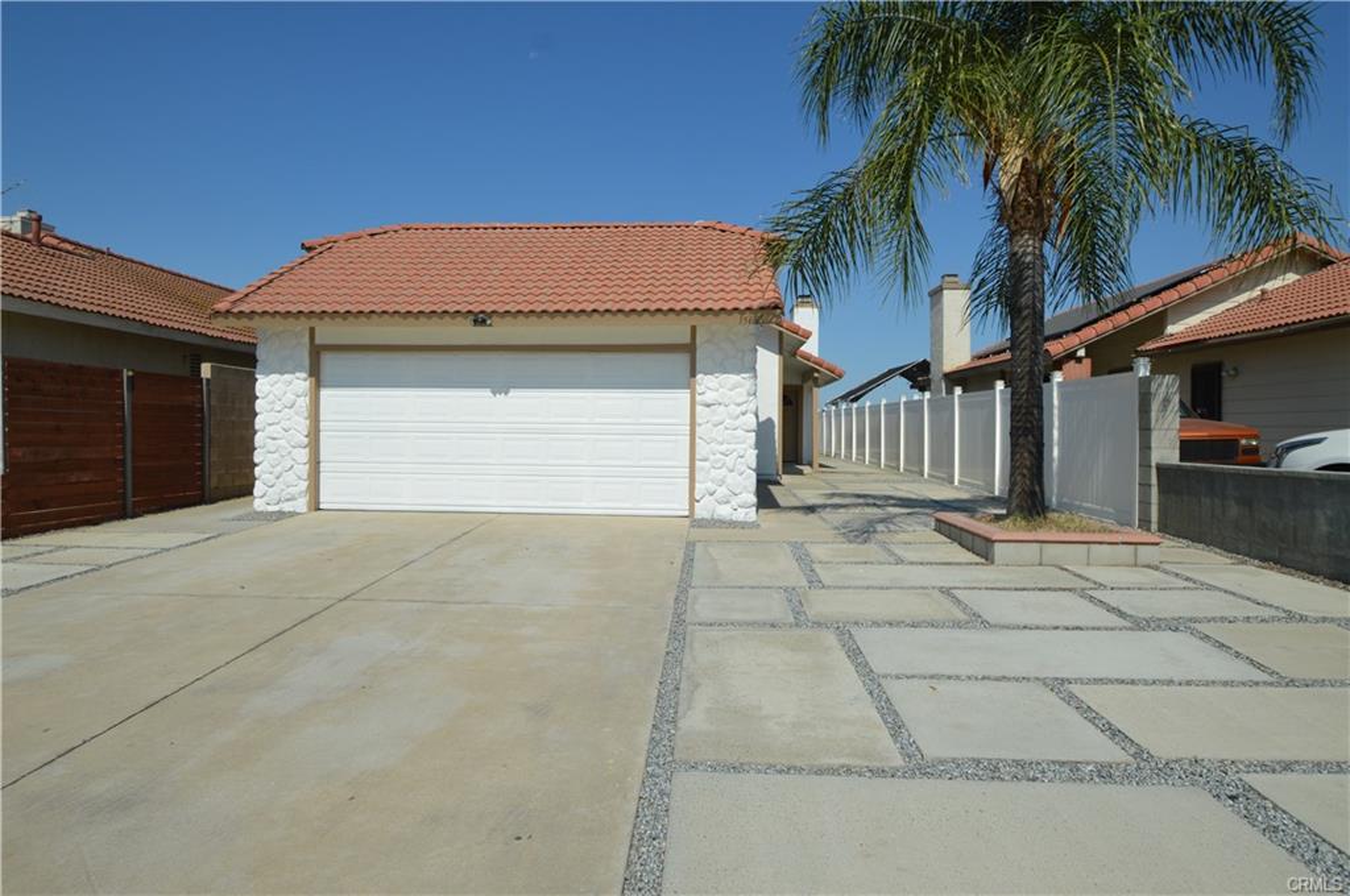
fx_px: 786
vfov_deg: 59.4
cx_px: 675
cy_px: 448
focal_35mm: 21
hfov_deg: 81.3
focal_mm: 14
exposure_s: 1/400
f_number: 10
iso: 100
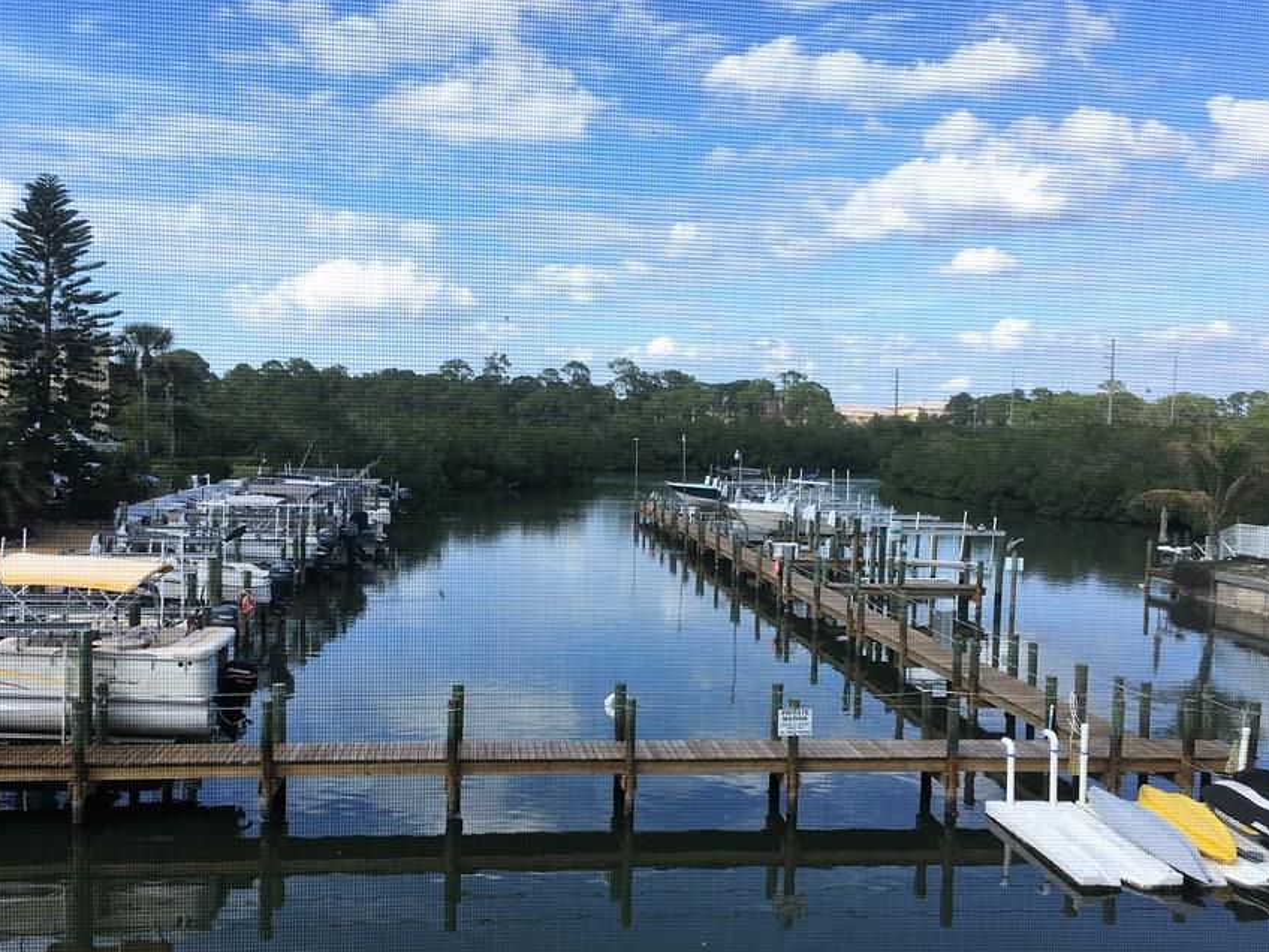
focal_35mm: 35
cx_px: 617
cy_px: 524
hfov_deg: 52.6
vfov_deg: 40.7
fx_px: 1283
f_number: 2.2
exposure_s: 1/761
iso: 25
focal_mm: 4.15
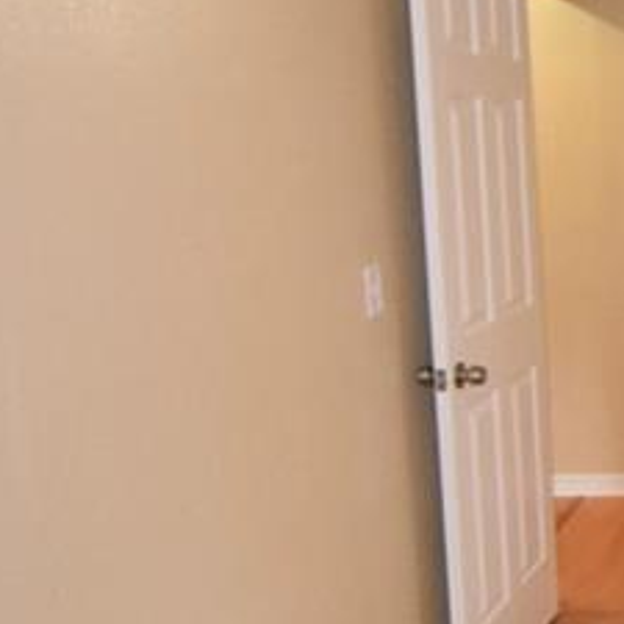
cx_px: 957
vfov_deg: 29.5
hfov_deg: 23.3
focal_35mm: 58
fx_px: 1183
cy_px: 293
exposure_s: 1/80
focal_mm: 10
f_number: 4.5
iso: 800
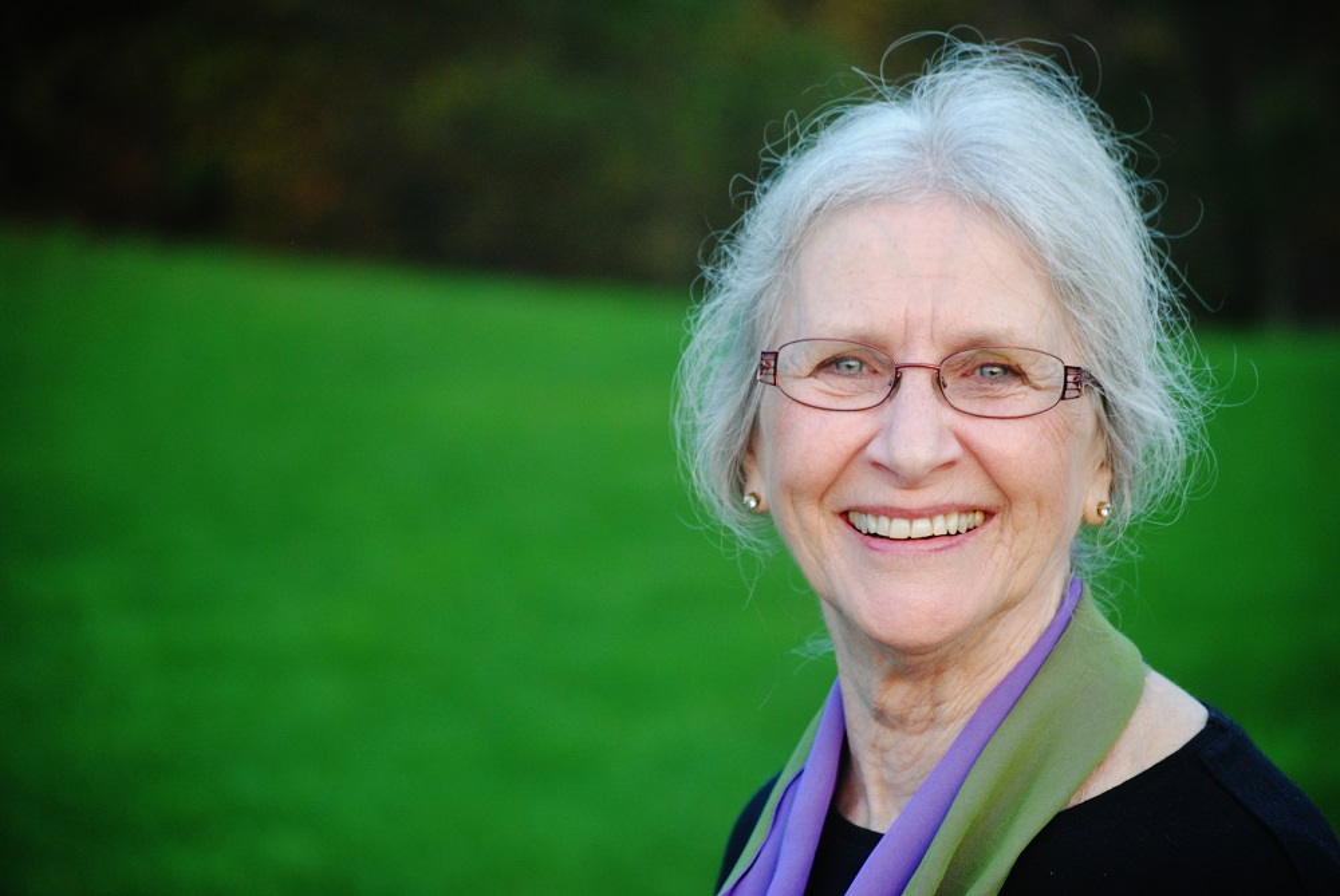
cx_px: 670
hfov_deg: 14.8
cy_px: 448
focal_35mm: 138
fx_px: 5142
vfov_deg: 10.0
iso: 400
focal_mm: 92
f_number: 4.5
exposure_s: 1/80
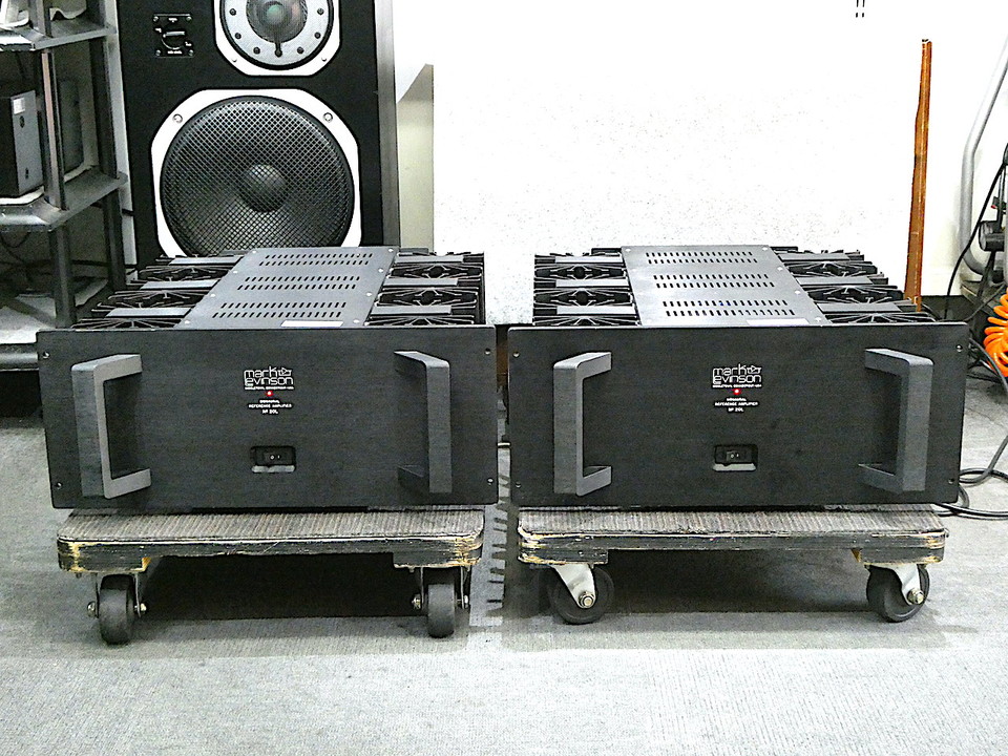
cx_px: 504
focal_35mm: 50
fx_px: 1456
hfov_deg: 38.2
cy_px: 378
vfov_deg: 29.1
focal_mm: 9
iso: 1600
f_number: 4.1
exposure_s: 1/30
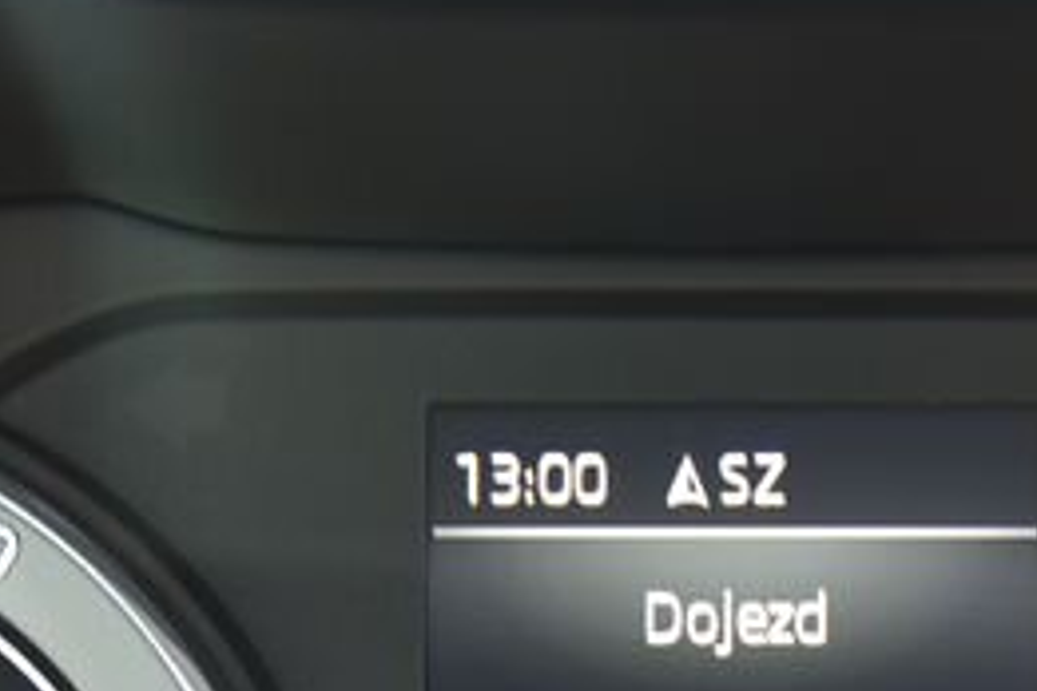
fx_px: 4522
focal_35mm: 157
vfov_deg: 8.6
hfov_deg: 13.1
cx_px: 695
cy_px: 921
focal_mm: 40
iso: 500
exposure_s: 1/13
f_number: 4
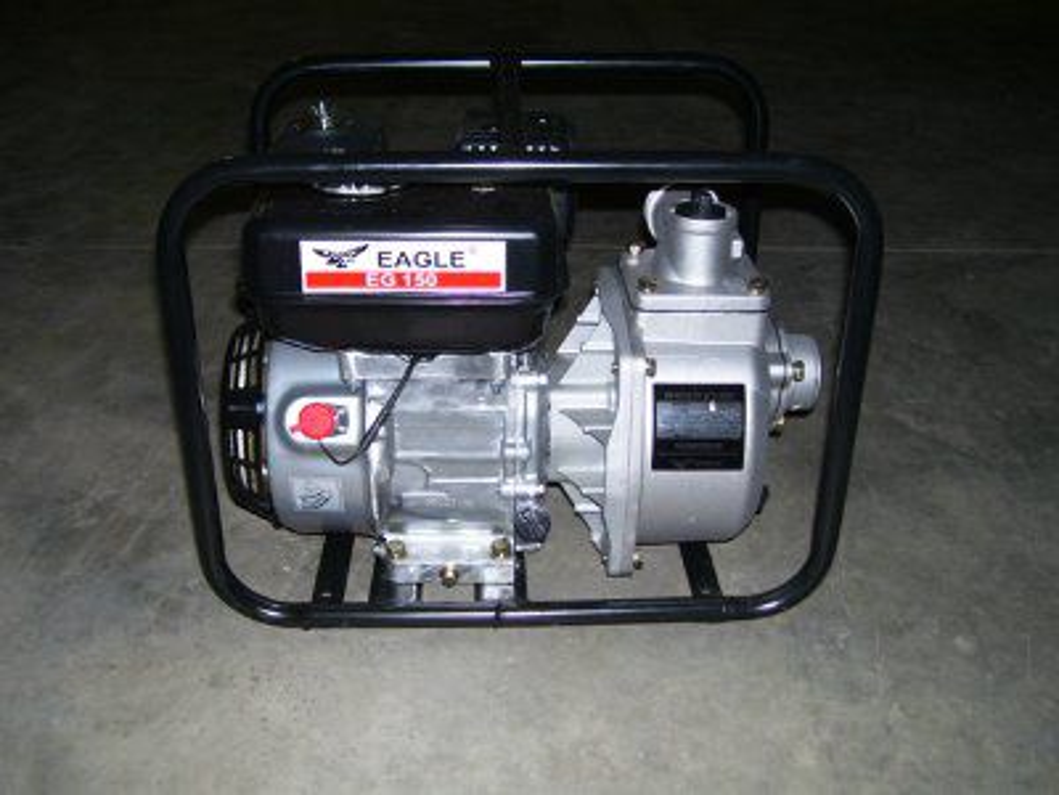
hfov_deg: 50.1
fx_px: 1132
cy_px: 398
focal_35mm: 37
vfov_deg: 38.7
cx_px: 530
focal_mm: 6
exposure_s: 1/60
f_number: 2.7
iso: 80
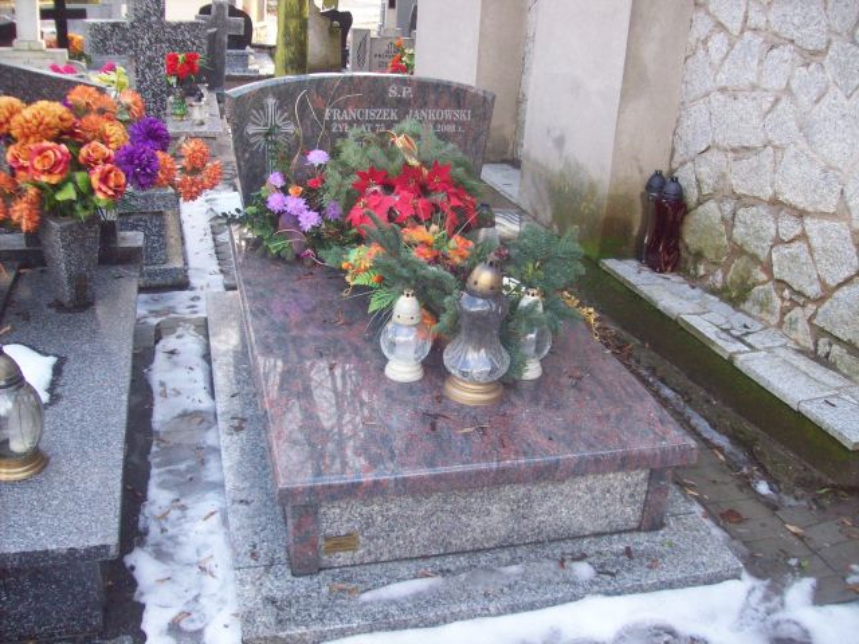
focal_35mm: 36
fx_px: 893
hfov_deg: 51.4
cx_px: 430
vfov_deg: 39.7
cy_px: 322
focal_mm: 6
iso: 200
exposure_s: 1/131
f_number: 2.7
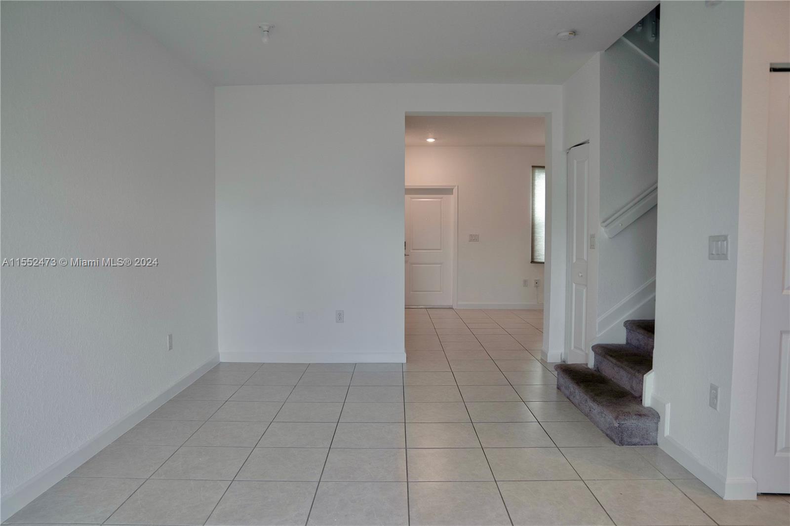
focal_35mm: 24
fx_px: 527
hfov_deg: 73.8
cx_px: 395
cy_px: 263
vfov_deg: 53.1
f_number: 2.8
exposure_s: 1/320
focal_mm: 24
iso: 1000
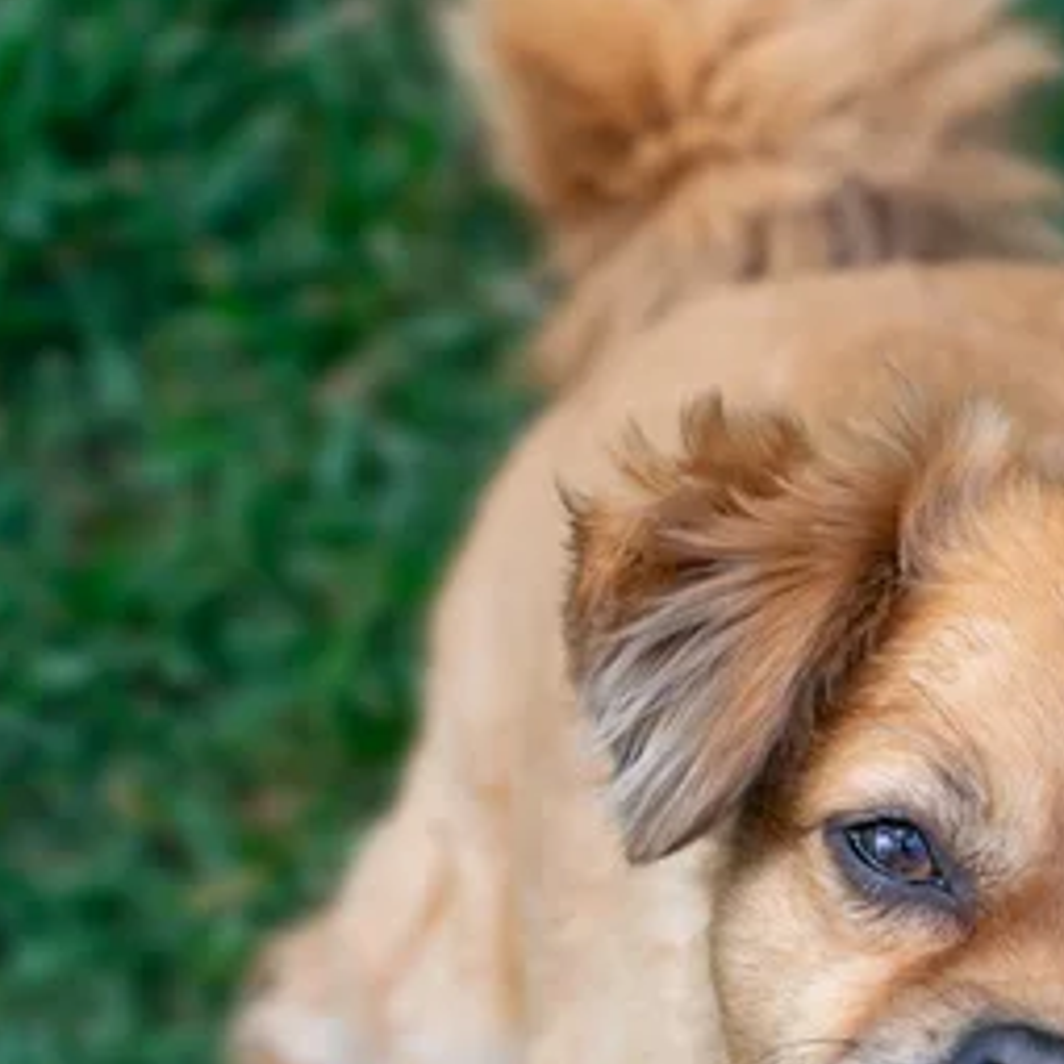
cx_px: 1087
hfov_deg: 9.8
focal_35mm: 177
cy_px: 868
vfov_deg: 9.9
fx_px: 6155
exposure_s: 1/100
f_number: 5
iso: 200
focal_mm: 50
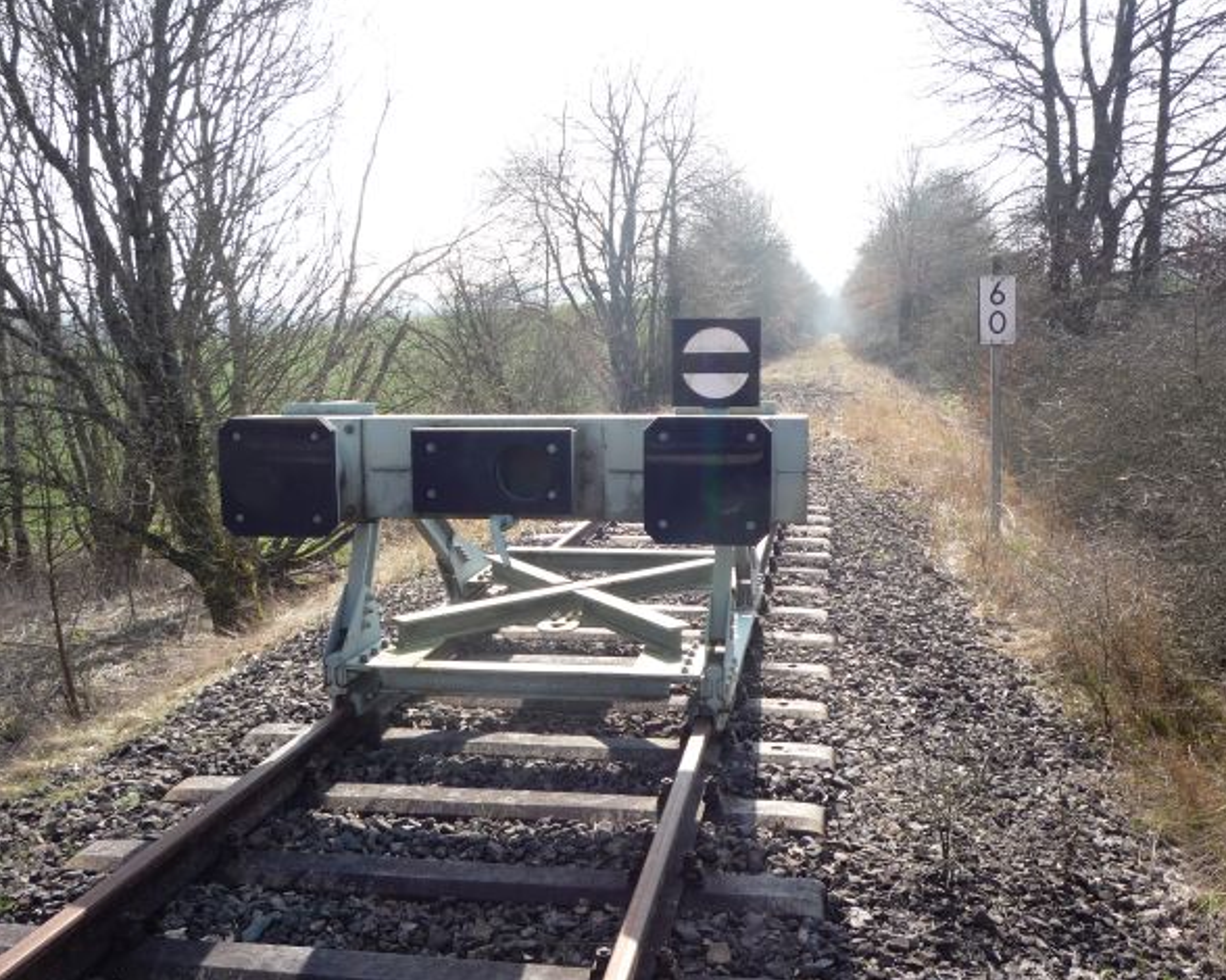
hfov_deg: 52.9
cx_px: 630
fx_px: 1233
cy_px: 484
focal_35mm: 34
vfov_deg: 43.3
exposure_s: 1/250
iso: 100
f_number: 4
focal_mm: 5.2
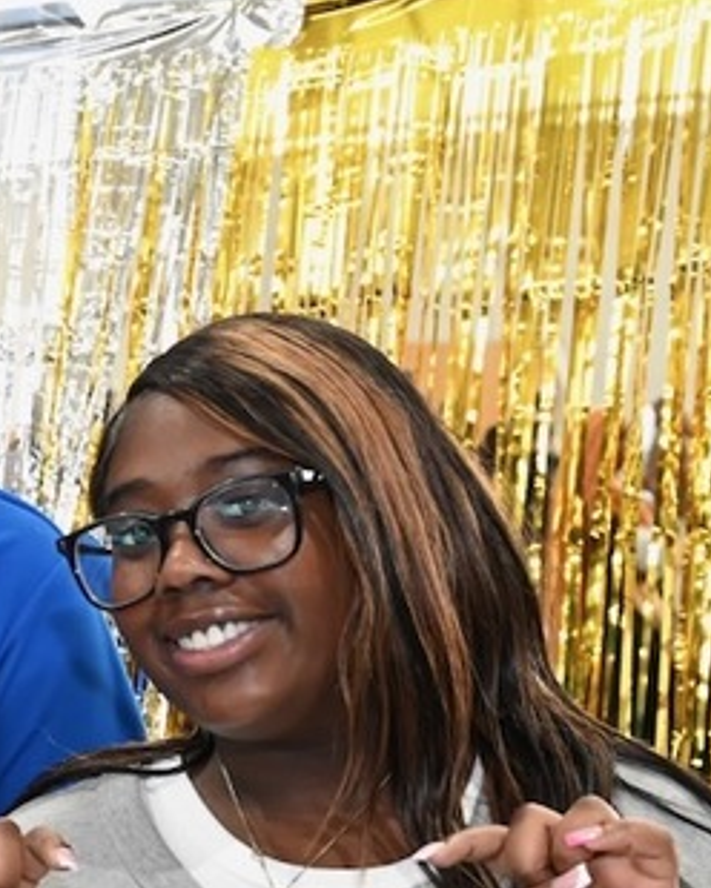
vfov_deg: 20.0
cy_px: 722
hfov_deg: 14.4
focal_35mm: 95
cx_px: -545
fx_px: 2487
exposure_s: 1/200
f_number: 5
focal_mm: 30.5
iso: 2500
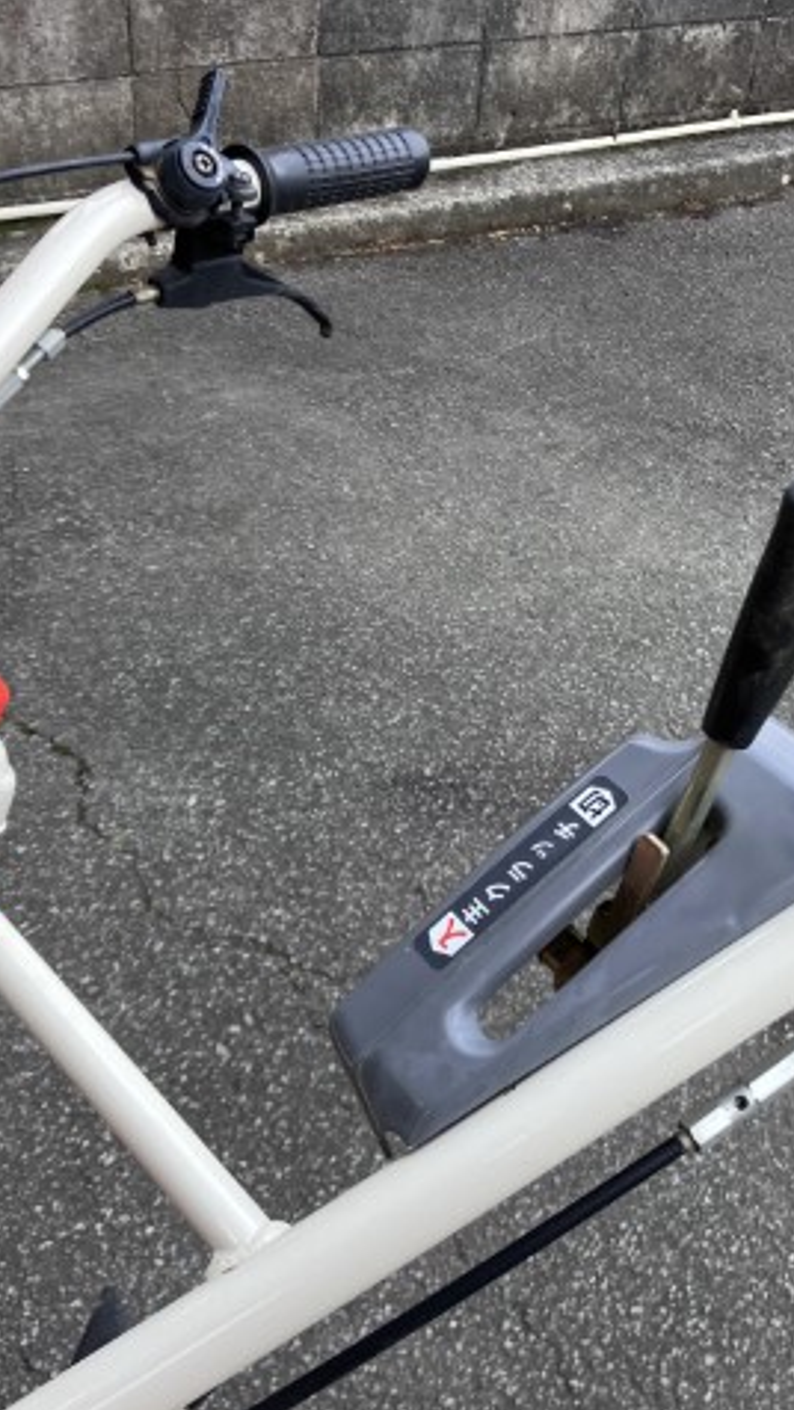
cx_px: 495
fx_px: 1533
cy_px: 708
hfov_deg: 28.9
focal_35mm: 41
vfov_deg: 49.4
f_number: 1.8
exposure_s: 1/100
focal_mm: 3.99
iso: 64
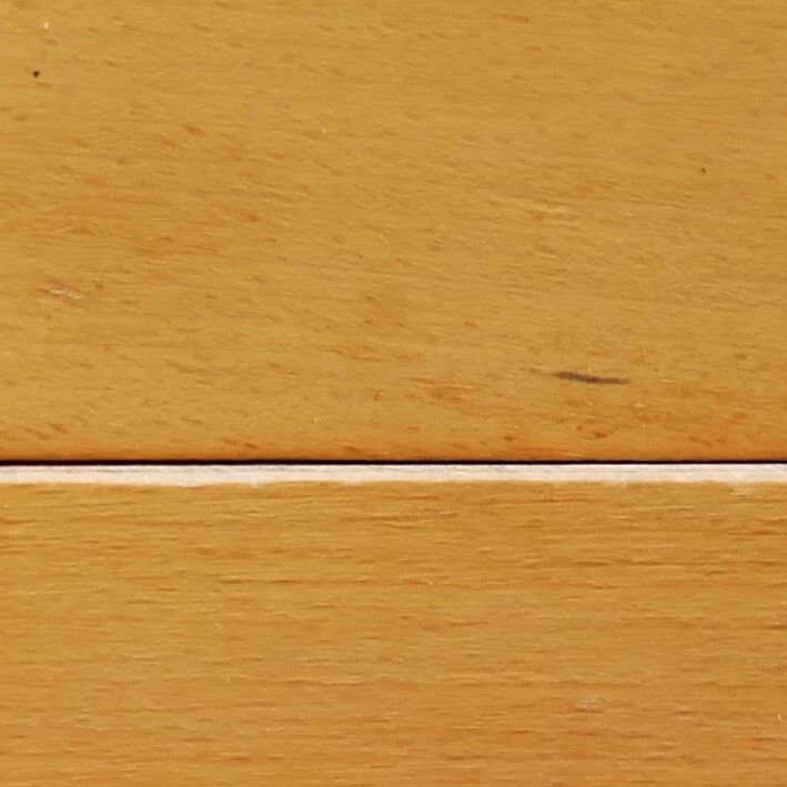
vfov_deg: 7.6
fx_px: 5890
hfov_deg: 7.3
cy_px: 961
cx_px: -906
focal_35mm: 229
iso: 400
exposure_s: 1/60
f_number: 1.7
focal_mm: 20
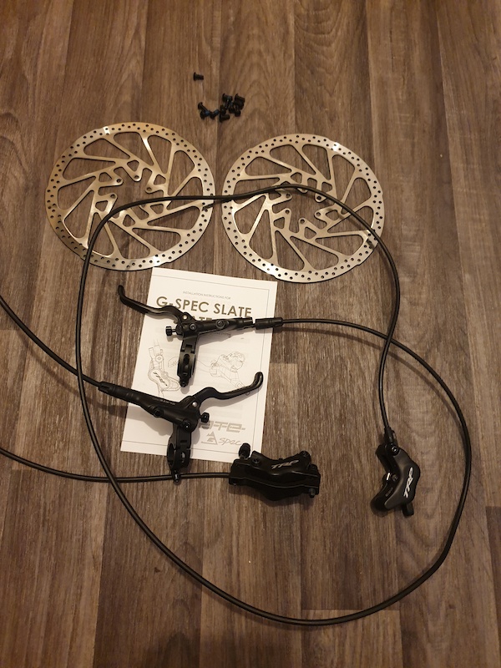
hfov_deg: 53.1
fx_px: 502
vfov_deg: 67.3
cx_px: 250
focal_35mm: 26
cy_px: 334
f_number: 1.5
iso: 320
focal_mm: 4.3
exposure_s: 1/20
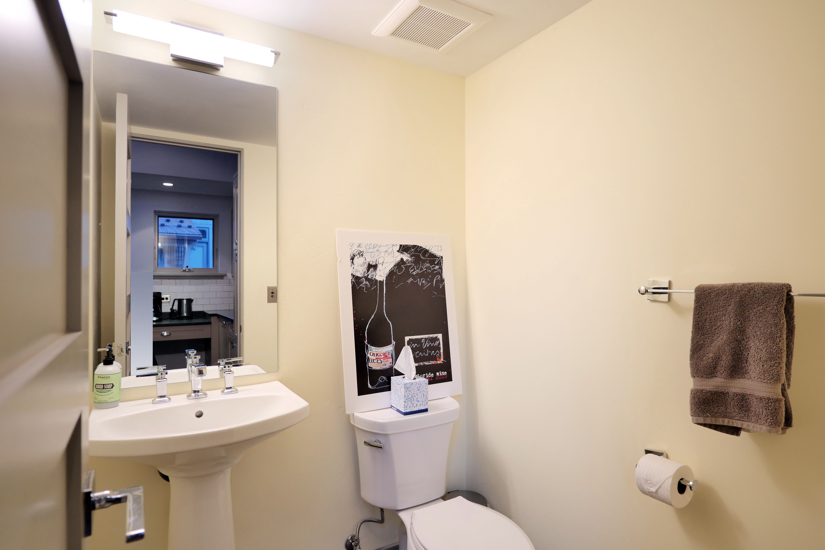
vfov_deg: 67.4
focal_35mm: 18
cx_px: 412
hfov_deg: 90.0
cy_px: 275
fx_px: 412
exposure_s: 1/200
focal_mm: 9
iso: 800
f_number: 2.5
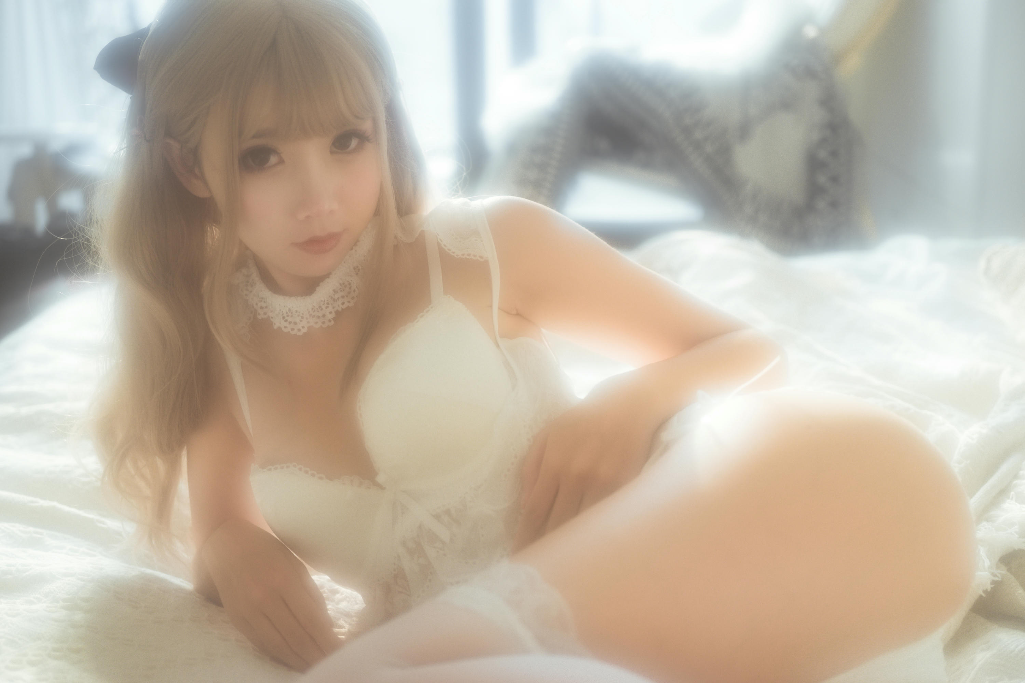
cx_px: 512
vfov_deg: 27.0
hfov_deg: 39.6
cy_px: 342
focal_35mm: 50
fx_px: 1423
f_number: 2.8
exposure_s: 1/60
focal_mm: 50
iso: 100
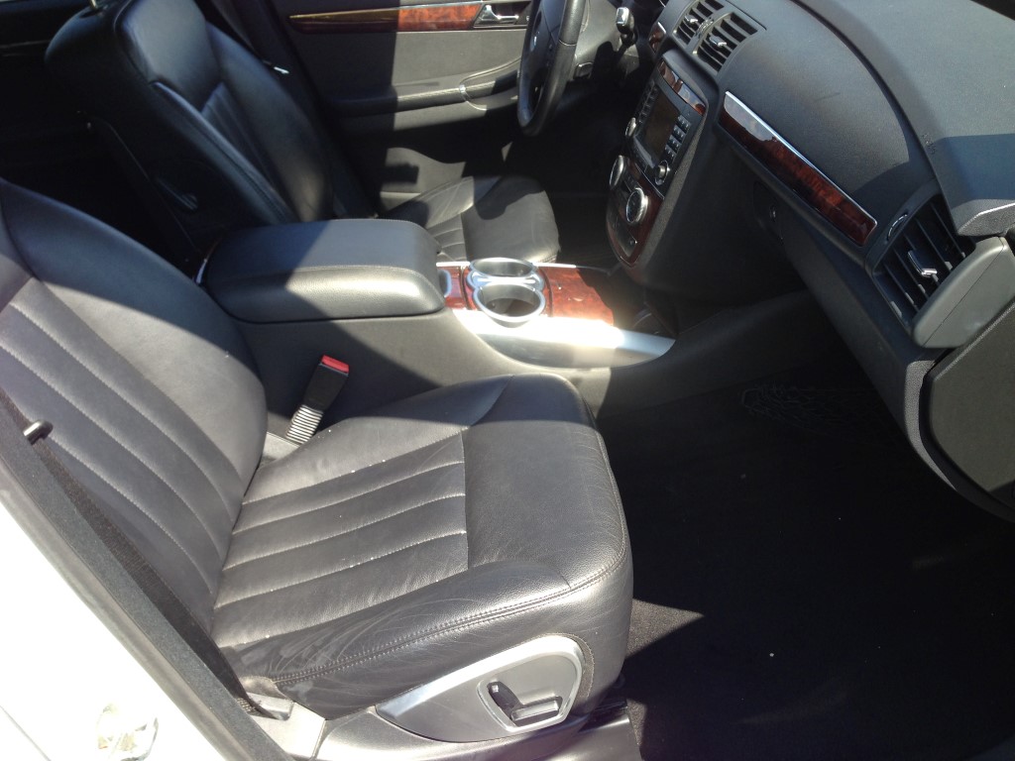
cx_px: 508
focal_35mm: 33
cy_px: 380
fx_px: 968
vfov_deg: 42.9
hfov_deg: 55.4
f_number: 2.4
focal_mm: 4.12
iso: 50
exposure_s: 1/213
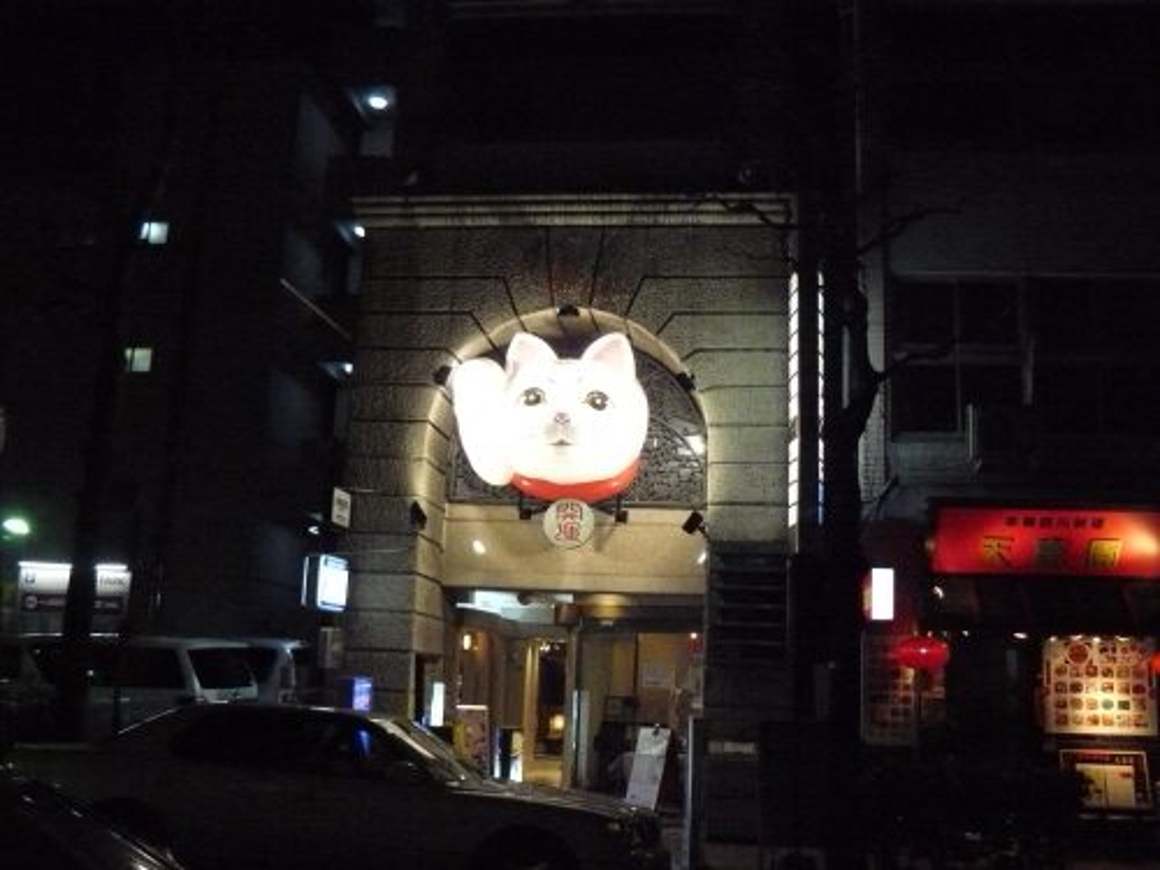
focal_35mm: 36
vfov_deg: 39.7
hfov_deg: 51.4
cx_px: 580
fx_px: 1206
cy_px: 435
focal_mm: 6
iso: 800
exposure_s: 1/125
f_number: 2.8
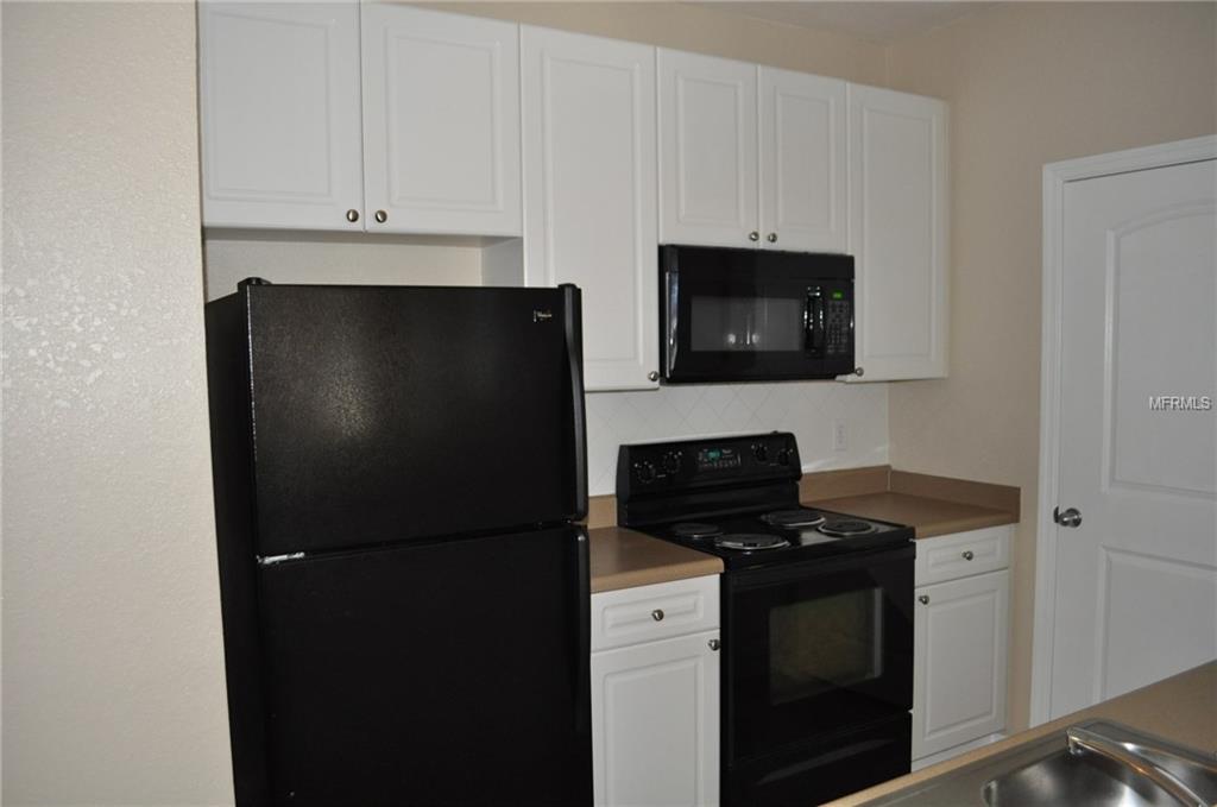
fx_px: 911
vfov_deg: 47.8
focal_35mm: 27
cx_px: 608
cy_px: 404
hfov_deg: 67.5
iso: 800
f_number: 3.5
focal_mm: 18
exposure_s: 1/60
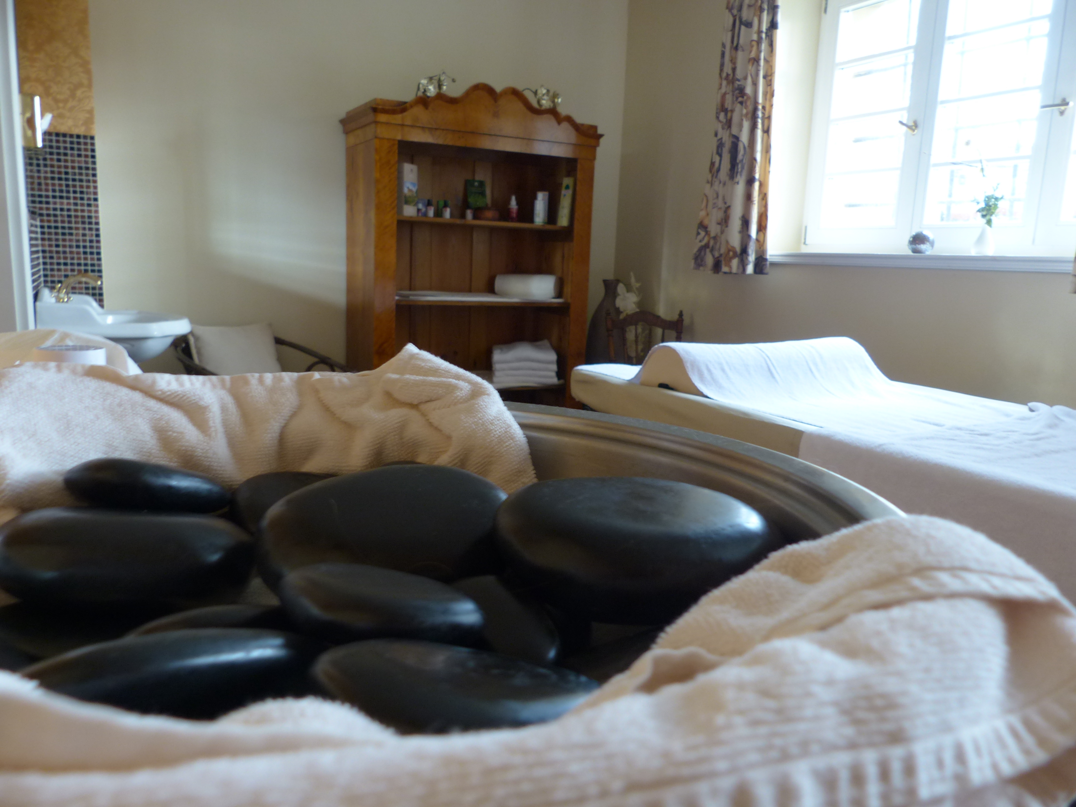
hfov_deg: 69.4
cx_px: 538
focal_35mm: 25
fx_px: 777
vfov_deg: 54.9
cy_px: 404
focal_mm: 4.5
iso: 125
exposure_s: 1/8
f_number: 2.8
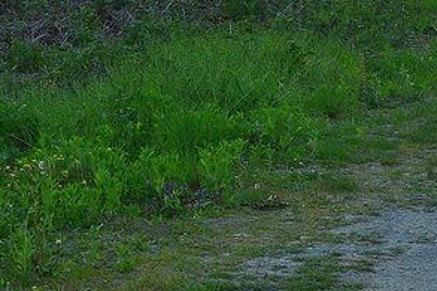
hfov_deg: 11.9
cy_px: -229
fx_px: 2087
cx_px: 104
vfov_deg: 7.7
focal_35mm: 172
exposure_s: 1/500
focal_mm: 28
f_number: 8
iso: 400
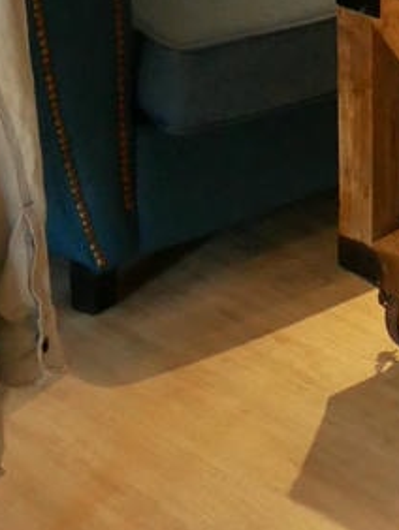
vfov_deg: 12.7
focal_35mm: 136
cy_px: -522
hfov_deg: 9.3
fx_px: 2087
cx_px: 1073
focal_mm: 12
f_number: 3.5
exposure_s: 1/60
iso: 1600
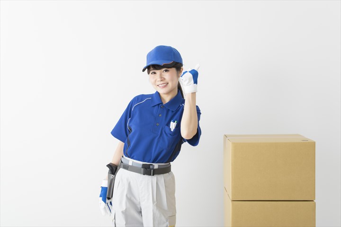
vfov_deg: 29.2
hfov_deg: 42.7
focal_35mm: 46
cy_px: 114
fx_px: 436
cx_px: 170
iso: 100
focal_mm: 31
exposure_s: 1/160
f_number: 8
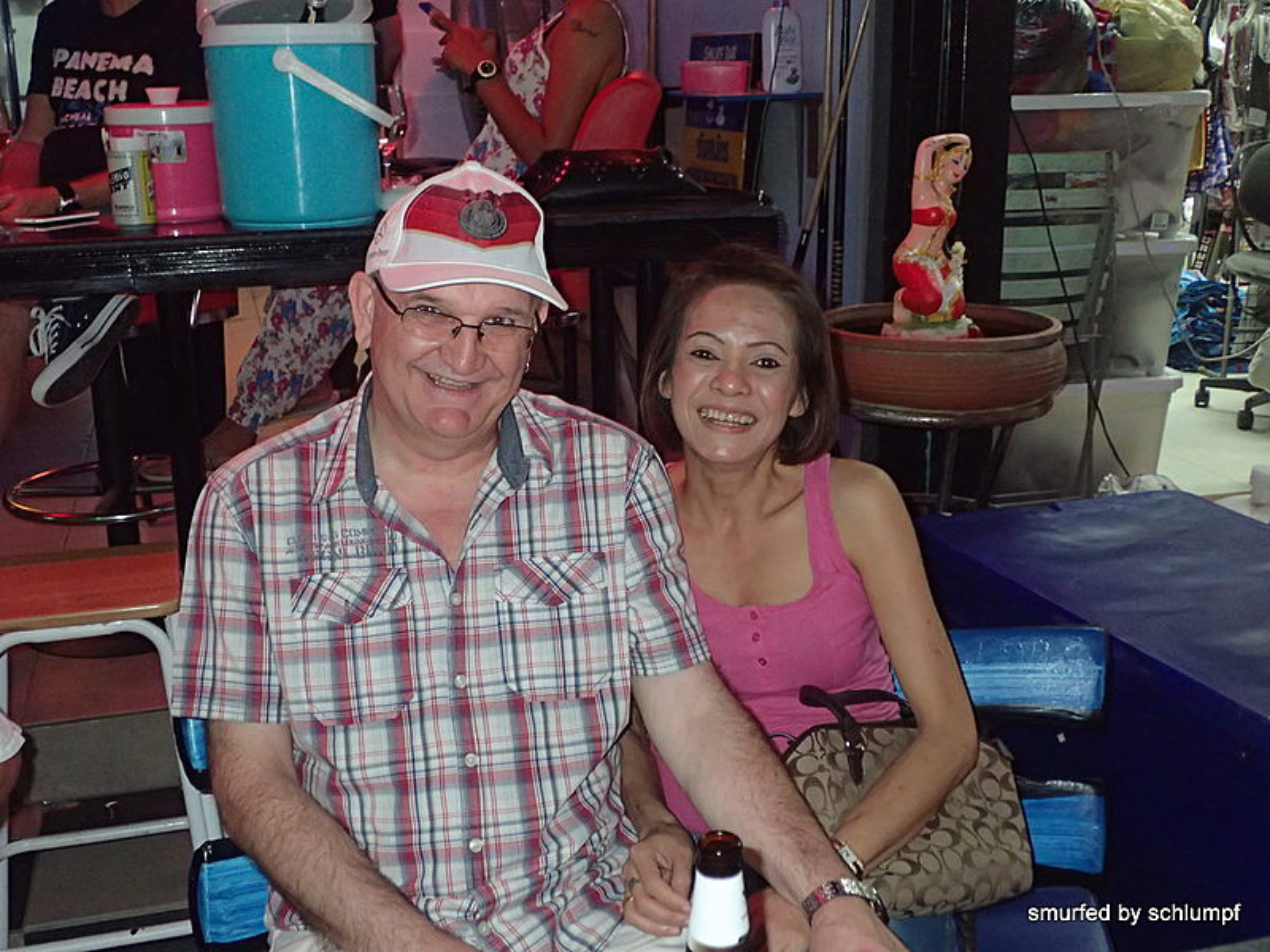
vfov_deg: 36.0
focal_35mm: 40
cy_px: 476
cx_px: 635
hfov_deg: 46.8
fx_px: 1468
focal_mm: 7.34
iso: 800
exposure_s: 1/40
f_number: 2.8
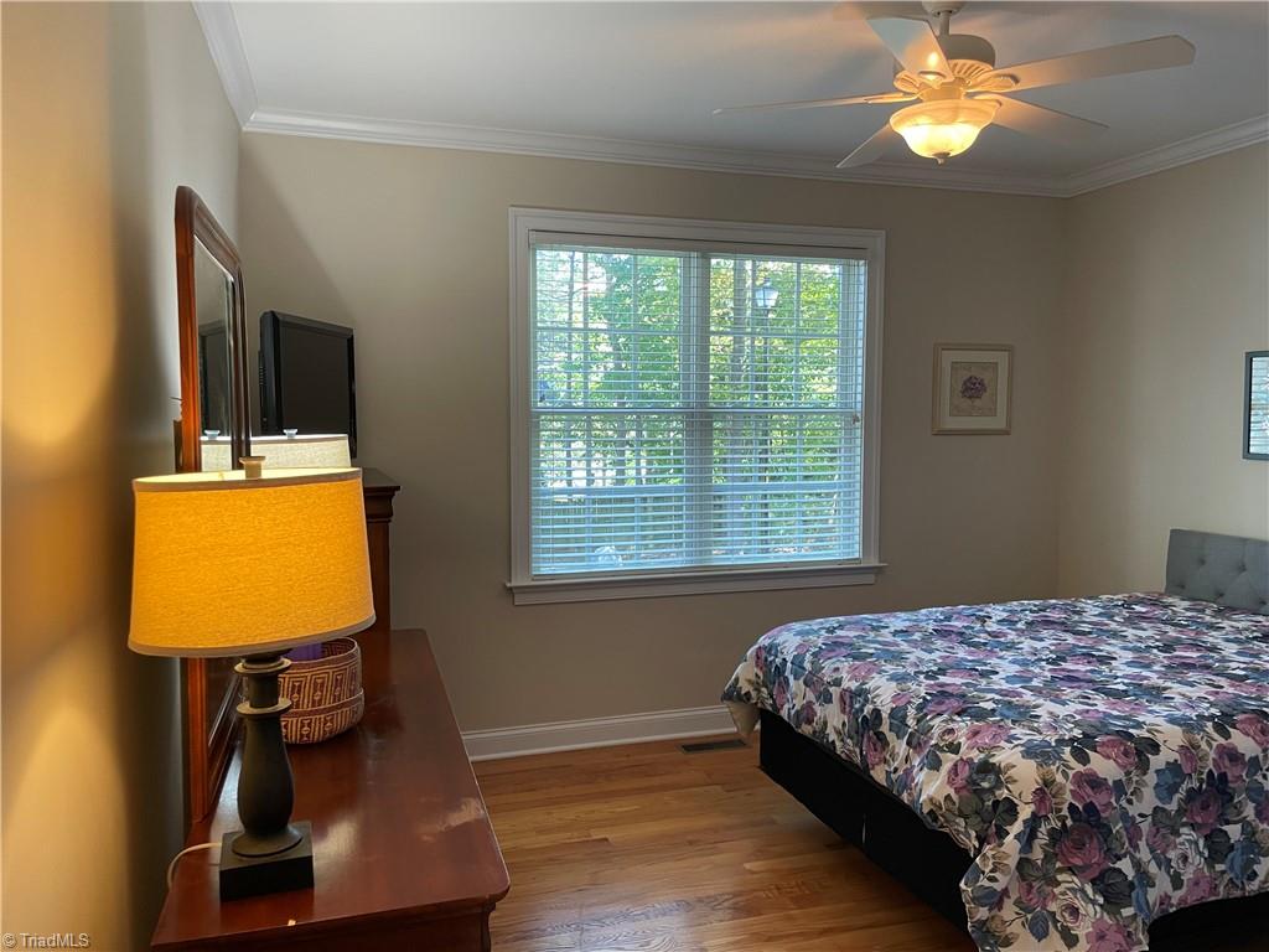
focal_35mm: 26
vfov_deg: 53.1
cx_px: 634
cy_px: 476
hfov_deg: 67.3
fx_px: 953
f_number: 1.6
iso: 80
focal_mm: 4.2
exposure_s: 1/60
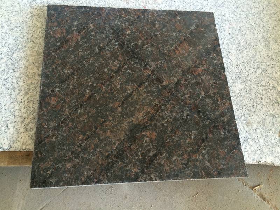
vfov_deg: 48.2
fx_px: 235
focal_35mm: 29
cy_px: 105
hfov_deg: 61.7
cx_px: 140
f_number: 2.2
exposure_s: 1/33
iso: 100
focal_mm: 4.15
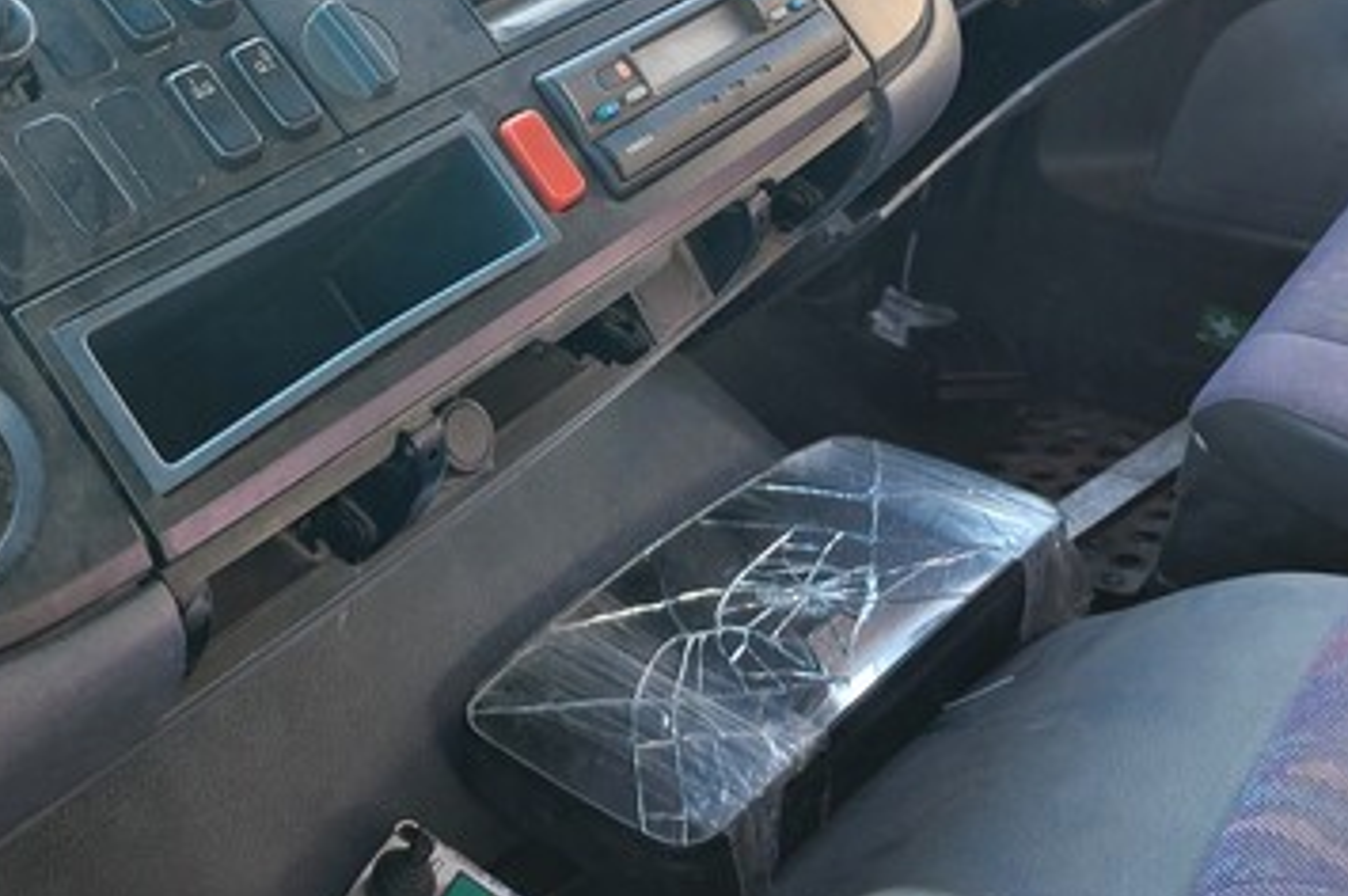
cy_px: 194
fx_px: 1646
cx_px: 361
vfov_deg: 29.8
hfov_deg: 43.3
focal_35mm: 44
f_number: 1.8
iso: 50
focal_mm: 5.23
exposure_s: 1/50
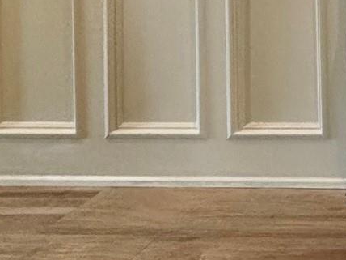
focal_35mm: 67
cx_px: 666
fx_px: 670
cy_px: -186
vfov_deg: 18.1
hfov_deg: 19.3
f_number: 2.2
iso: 320
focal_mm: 2.22
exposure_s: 1/60
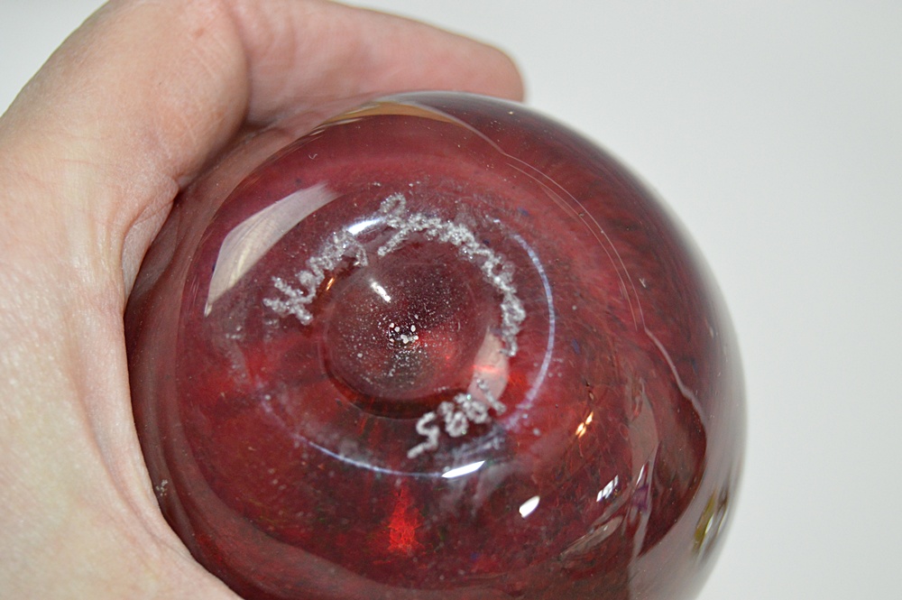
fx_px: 2065
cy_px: 300
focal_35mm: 82
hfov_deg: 24.6
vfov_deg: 16.5
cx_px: 451
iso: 1600
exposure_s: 1/60
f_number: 5.6
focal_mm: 55
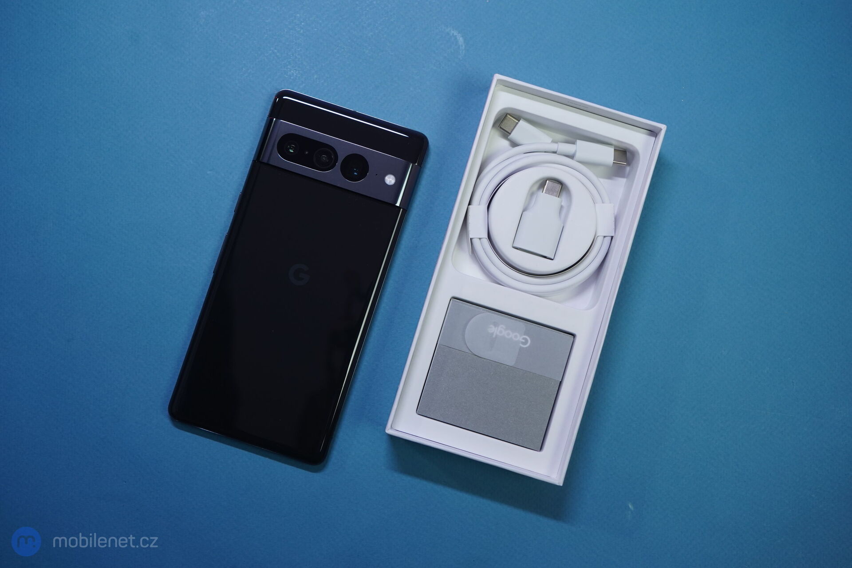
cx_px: 426
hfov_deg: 47.4
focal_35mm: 41
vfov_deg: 32.6
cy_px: 284
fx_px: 970
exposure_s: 1/160
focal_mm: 41
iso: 1000
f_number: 5.6
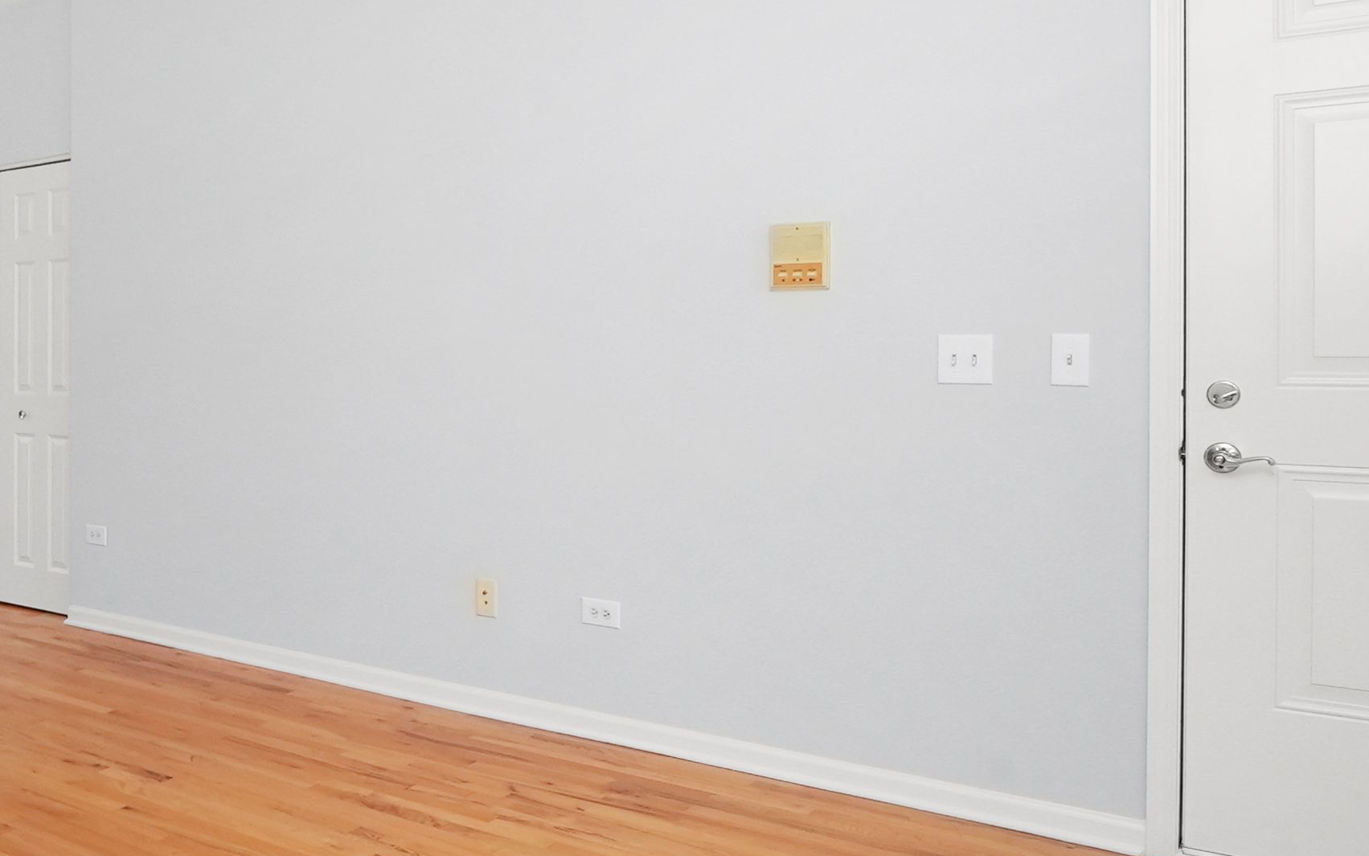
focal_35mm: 33
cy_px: 357
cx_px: 264
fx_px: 1231
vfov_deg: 38.2
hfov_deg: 54.0
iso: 2000
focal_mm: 13
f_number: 11
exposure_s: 1/60
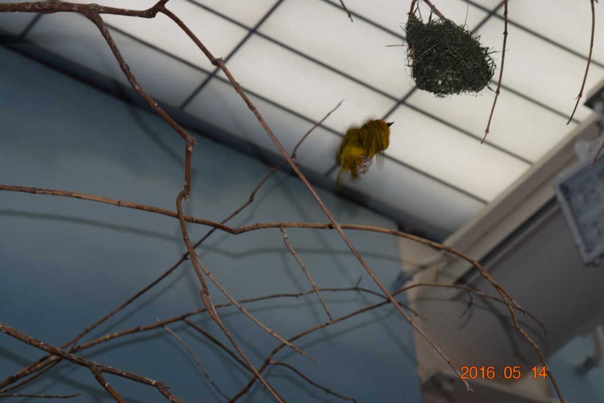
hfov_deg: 13.7
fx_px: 2516
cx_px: 302
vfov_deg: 9.1
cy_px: 202
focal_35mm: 150
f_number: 8
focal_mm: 100
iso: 200
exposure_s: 1/200
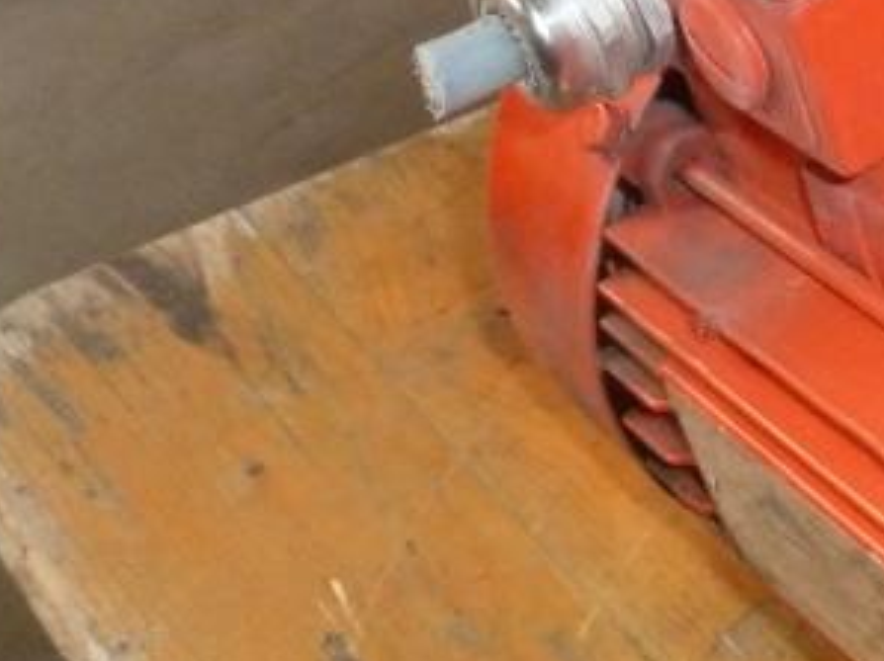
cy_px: 489
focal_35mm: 86
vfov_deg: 17.1
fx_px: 2194
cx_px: 1095
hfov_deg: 21.0
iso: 400
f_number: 3.3
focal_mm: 4.1
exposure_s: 1/30
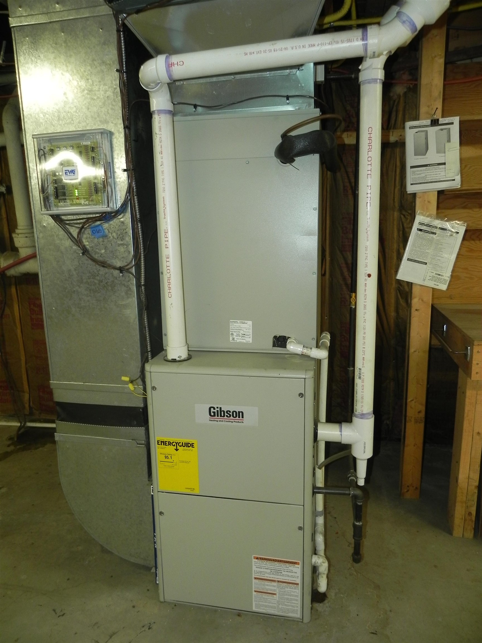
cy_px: 322
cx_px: 241
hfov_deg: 53.1
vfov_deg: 67.3
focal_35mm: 26
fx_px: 483
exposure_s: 1/30
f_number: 2.8
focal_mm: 4.6
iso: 200
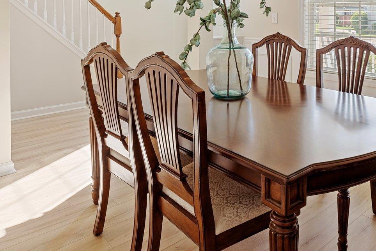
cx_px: 217
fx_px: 355
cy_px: 19
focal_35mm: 34
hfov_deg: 55.6
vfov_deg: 36.2
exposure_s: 1/25
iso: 250
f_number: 9
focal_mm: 16
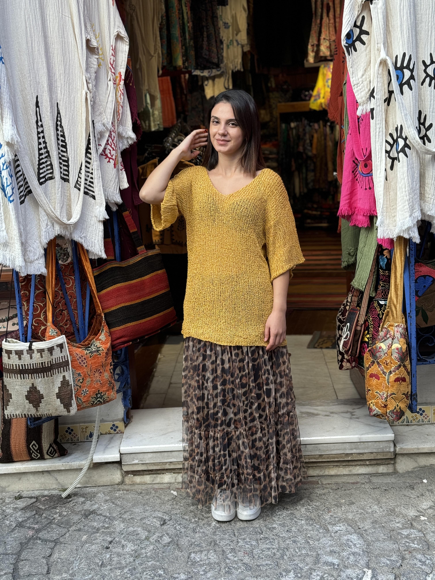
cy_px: 290
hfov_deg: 30.3
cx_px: 218
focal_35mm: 48
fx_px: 804
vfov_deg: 39.7
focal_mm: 6.76
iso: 50
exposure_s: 1/159
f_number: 1.78
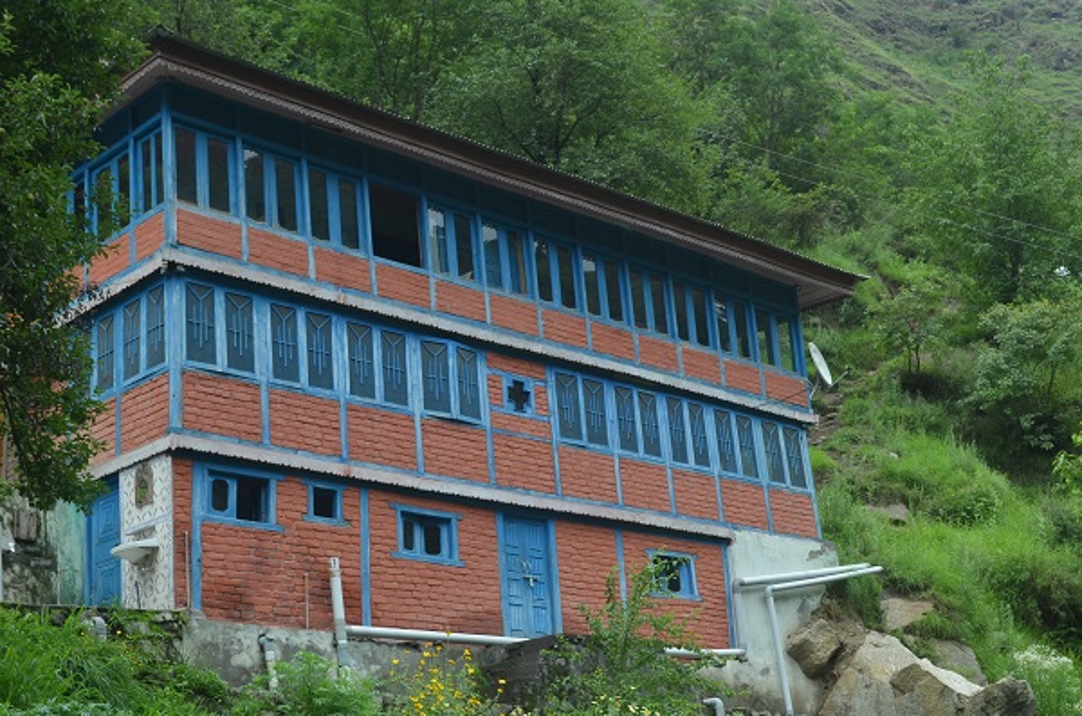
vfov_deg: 22.5
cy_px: 358
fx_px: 1799
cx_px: 541
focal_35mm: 60
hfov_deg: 33.5
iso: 200
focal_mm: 40
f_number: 7.1
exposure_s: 1/200
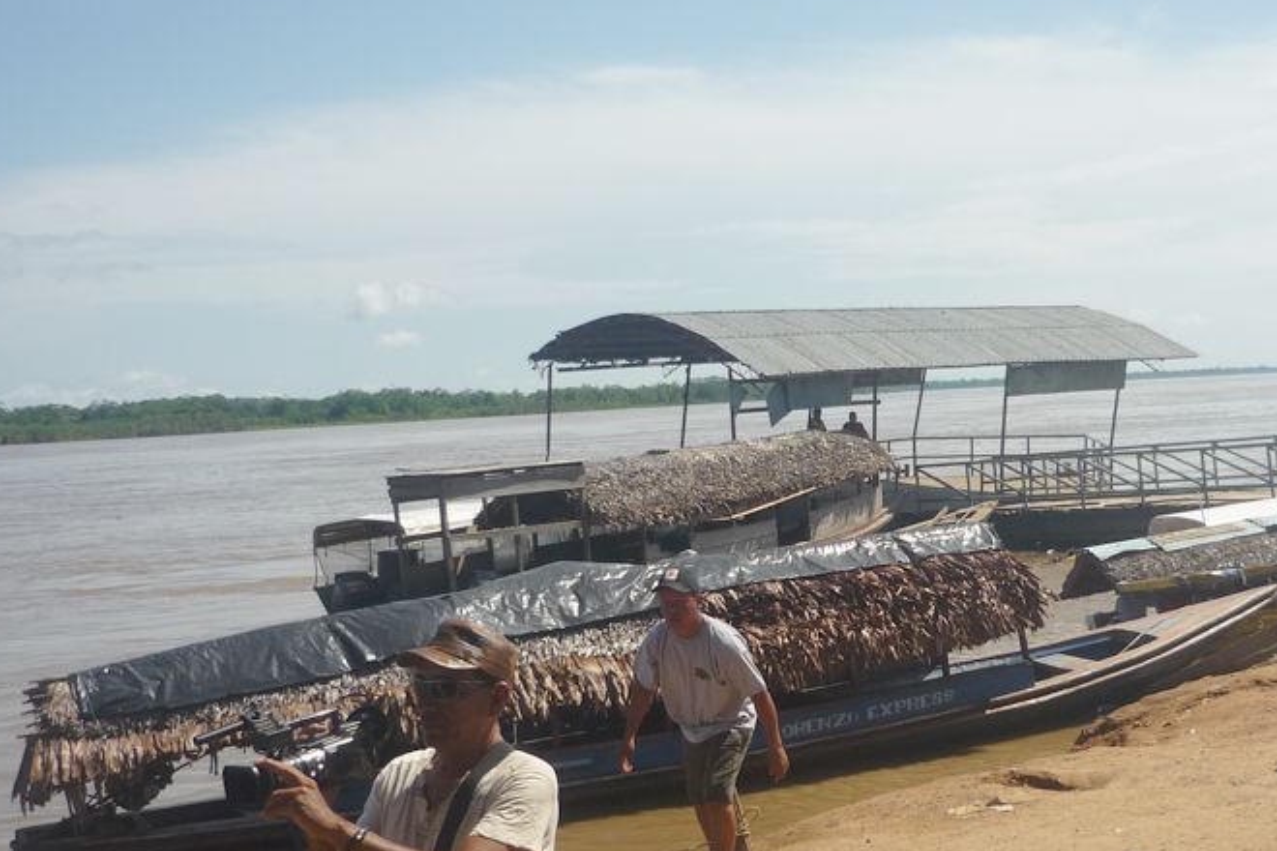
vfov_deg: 25.8
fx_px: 1844
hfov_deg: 37.6
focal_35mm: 52
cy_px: 571
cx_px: 882
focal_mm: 5.5
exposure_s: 1/320
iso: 100
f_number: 8
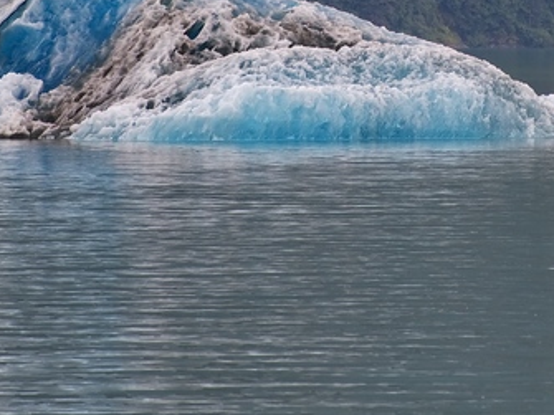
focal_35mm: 883
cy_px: -12
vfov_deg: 1.7
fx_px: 14127
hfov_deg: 2.2
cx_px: 413
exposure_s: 1/500
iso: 280
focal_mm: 240
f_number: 5.3
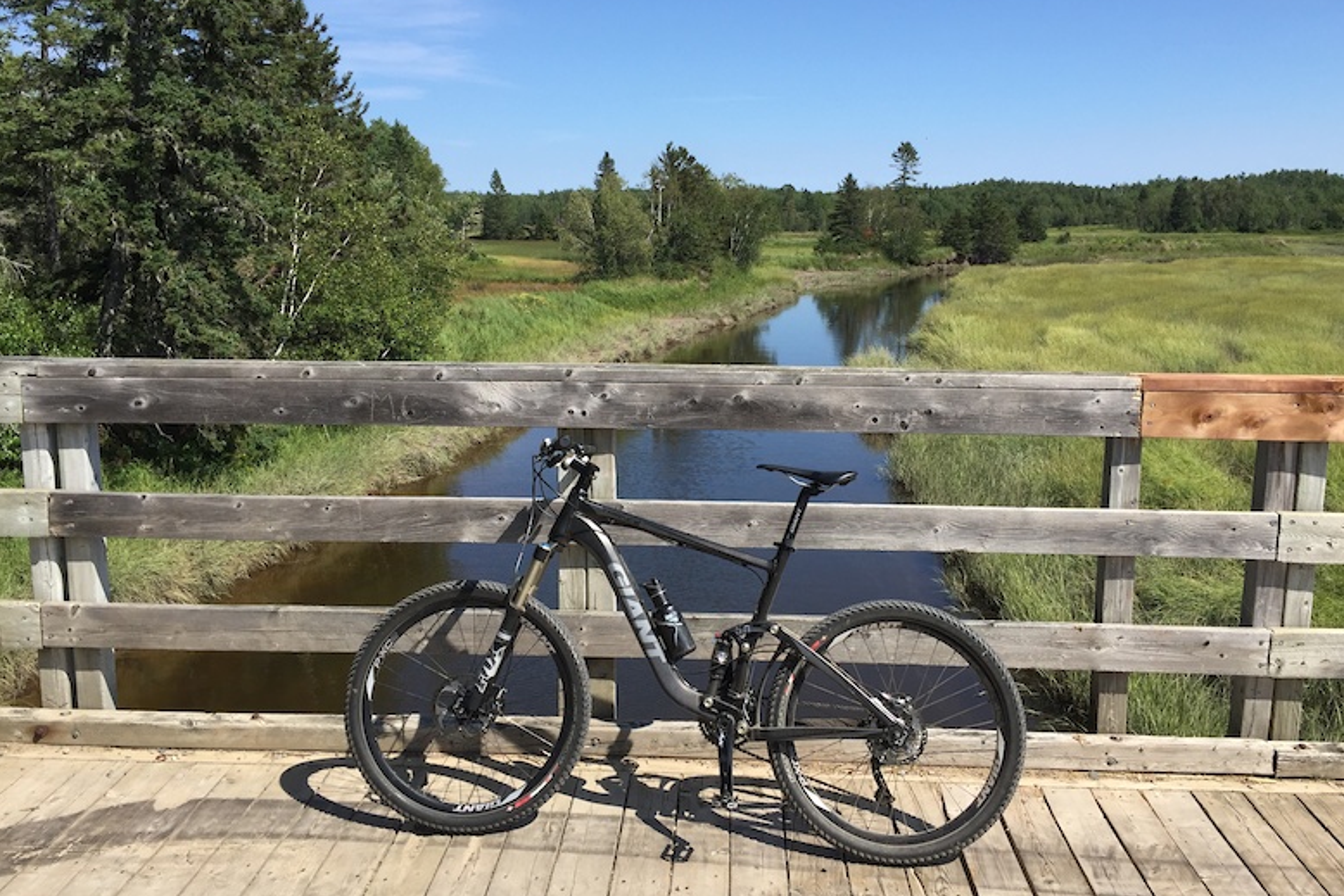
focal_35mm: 31
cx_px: 684
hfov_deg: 60.3
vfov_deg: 42.3
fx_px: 1157
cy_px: 409
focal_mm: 4.15
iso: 32
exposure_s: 1/1647
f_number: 2.2
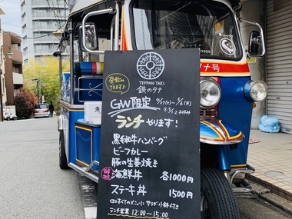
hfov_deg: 45.7
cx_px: 127
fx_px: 346
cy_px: 105
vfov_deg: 35.1
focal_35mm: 41
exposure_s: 1/518
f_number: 1.8
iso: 25
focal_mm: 4.25
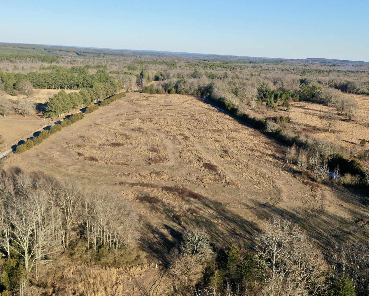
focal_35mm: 43
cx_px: 188
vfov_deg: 34.8
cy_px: 181
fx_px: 470
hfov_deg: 42.9
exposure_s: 1/1600
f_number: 2.8
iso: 100
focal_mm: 10.26
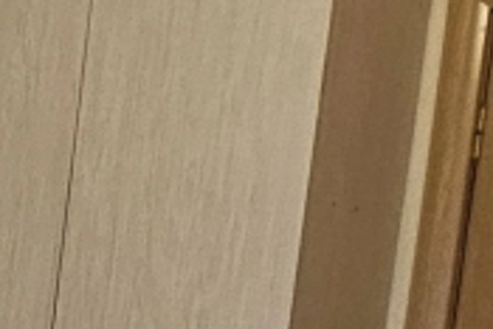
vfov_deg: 13.7
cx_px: -747
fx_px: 1329
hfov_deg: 13.7
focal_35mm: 97
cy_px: 404
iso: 200
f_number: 2.2
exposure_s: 1/50.3
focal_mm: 2.2
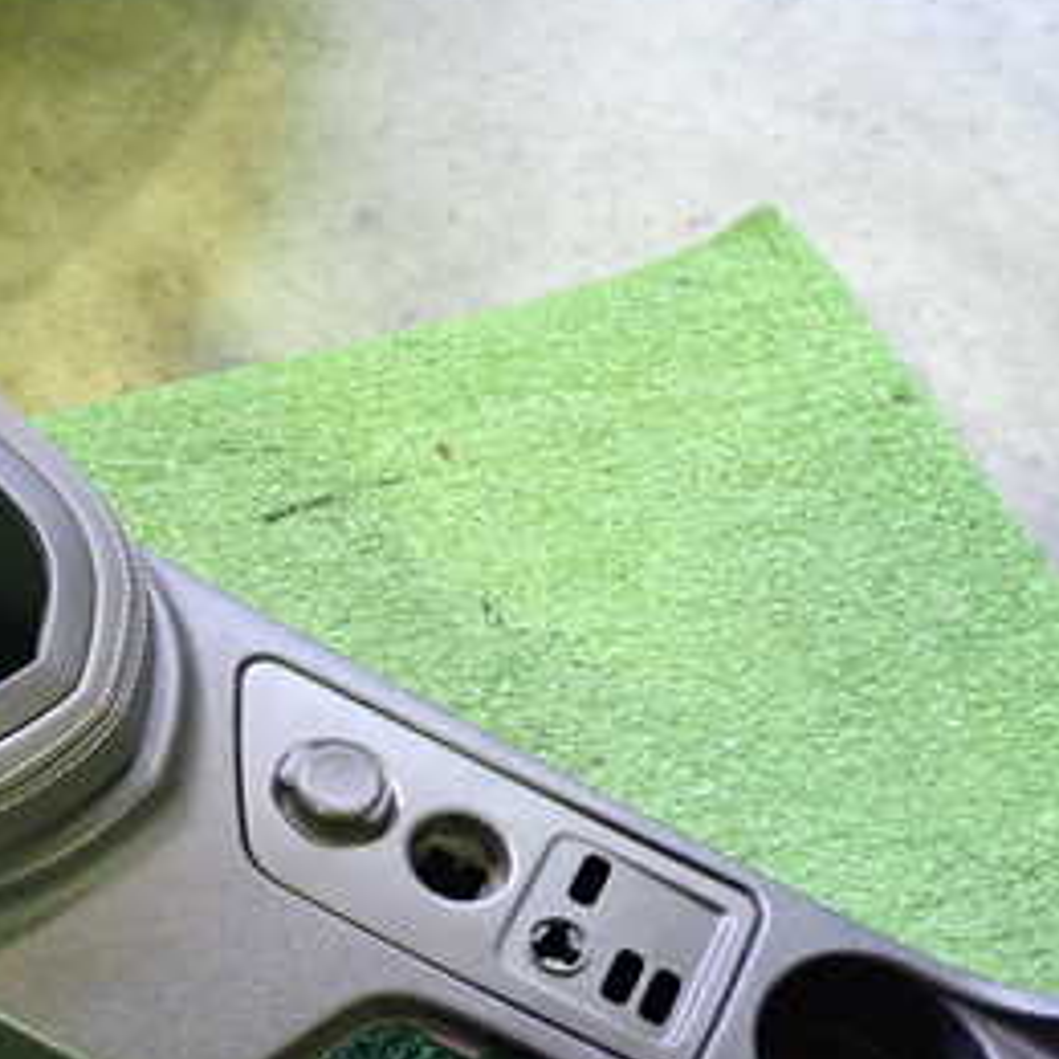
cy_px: 855
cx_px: 8
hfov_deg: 31.0
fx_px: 1765
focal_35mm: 51
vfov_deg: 32.4
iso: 640
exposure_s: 1/30
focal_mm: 4.5
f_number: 2
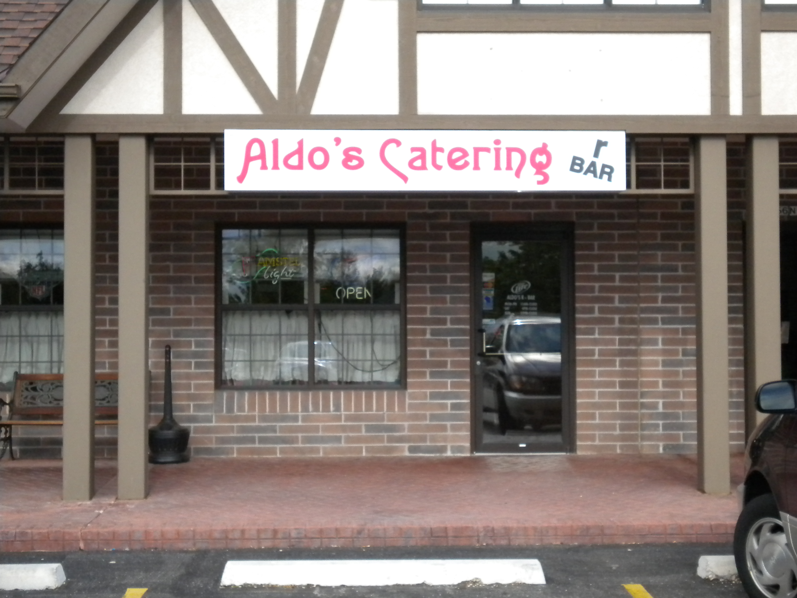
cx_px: 398
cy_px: 299
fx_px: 1197
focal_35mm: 52
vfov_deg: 28.0
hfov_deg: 36.8
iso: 400
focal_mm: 9.3
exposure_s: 1/868
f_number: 5.6
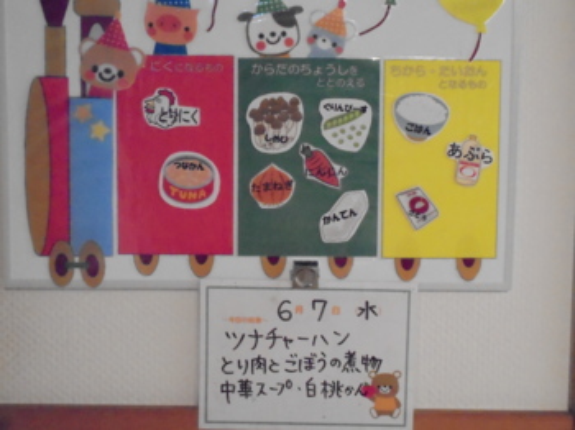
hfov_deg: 43.9
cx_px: 288
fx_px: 714
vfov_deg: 33.6
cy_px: 215
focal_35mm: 43
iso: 1600
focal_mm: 7.8
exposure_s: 1/50
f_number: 4.5
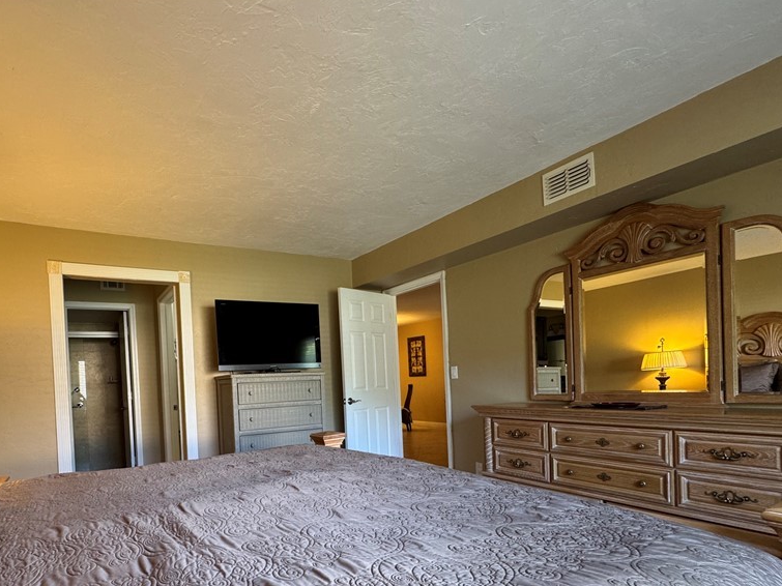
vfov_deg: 66.9
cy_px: 387
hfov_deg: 83.4
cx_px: 303
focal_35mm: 19
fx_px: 429
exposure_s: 1/60
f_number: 2.2
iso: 200
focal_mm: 2.22
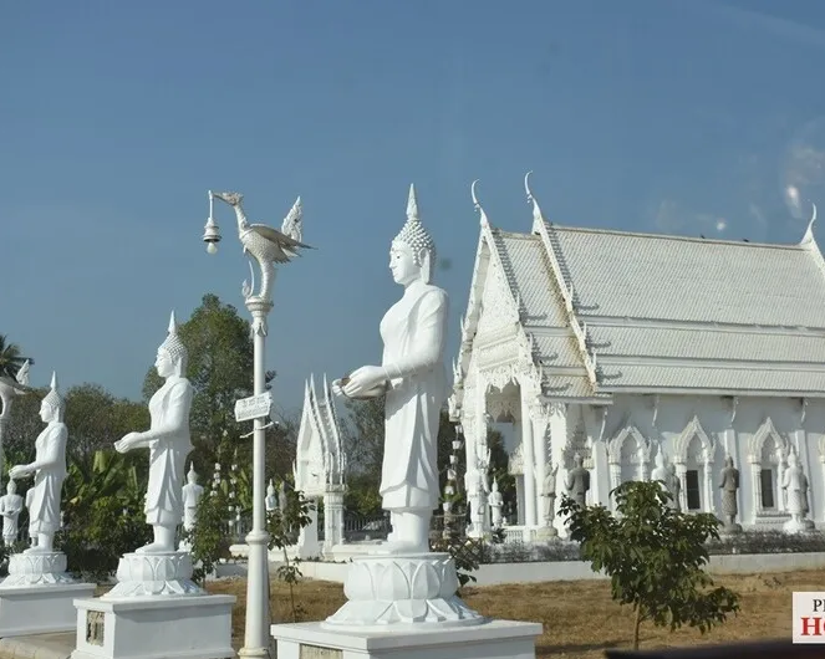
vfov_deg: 29.7
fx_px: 1245
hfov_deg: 36.6
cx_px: 473
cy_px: 331
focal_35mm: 51
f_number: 8
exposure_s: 1/500
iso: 450
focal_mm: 30
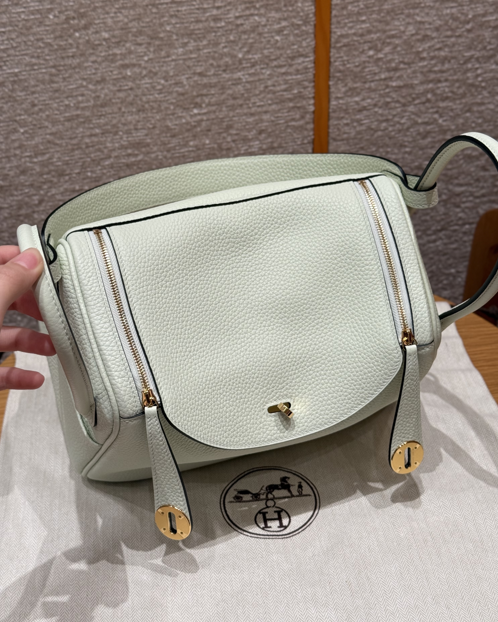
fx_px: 940
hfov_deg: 29.7
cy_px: 285
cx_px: 254
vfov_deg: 36.6
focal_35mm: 51
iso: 50
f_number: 1.78
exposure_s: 1/121
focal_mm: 6.76
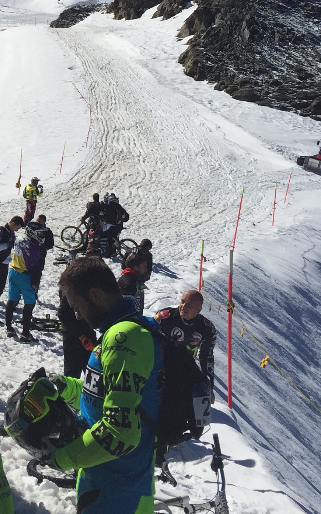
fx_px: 1008
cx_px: -108
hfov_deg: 16.9
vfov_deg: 27.5
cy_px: 48
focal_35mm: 72
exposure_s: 1/7937
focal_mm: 4.15
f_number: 2.2
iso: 32
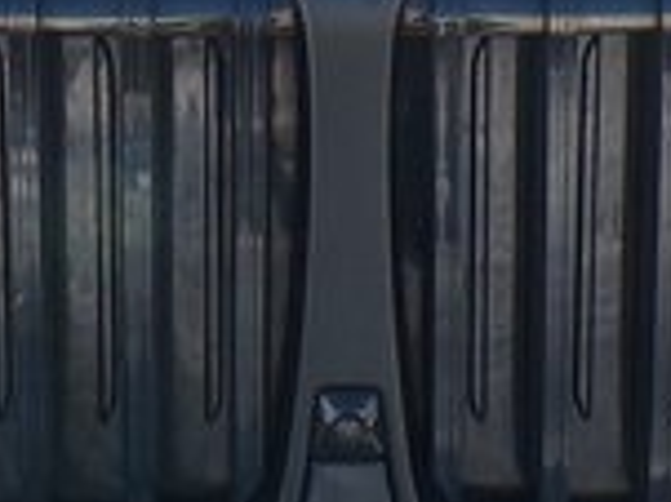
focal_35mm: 163
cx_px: 307
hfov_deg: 12.1
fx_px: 3157
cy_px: 4
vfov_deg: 9.0
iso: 100
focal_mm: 4.3
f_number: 4.4
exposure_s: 1/150
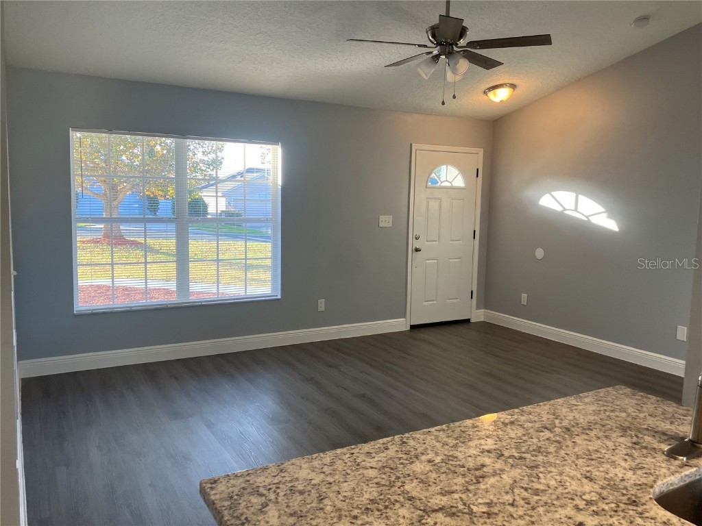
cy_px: 263
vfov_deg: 49.7
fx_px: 568
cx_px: 351
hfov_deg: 63.4
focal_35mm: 28
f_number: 1.8
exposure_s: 1/120
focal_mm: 3.99
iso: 64
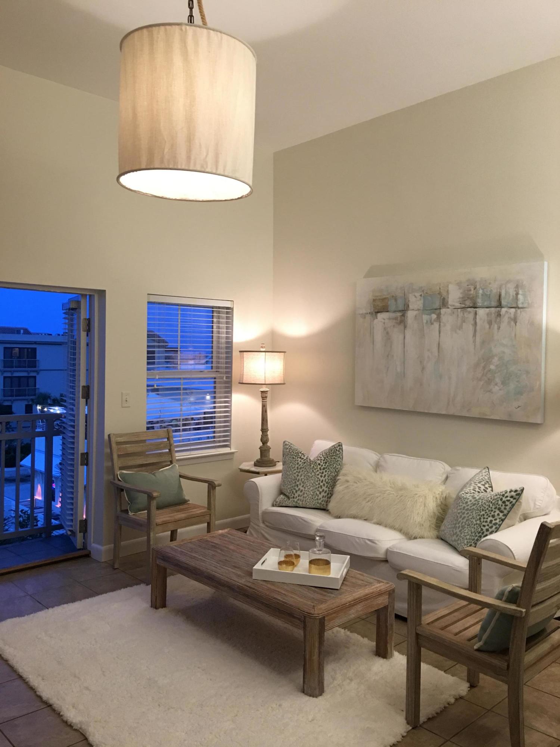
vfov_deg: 61.7
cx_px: 280
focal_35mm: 29
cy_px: 374
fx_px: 626
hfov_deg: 48.2
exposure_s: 1/15
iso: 80
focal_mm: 4.15
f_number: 2.2
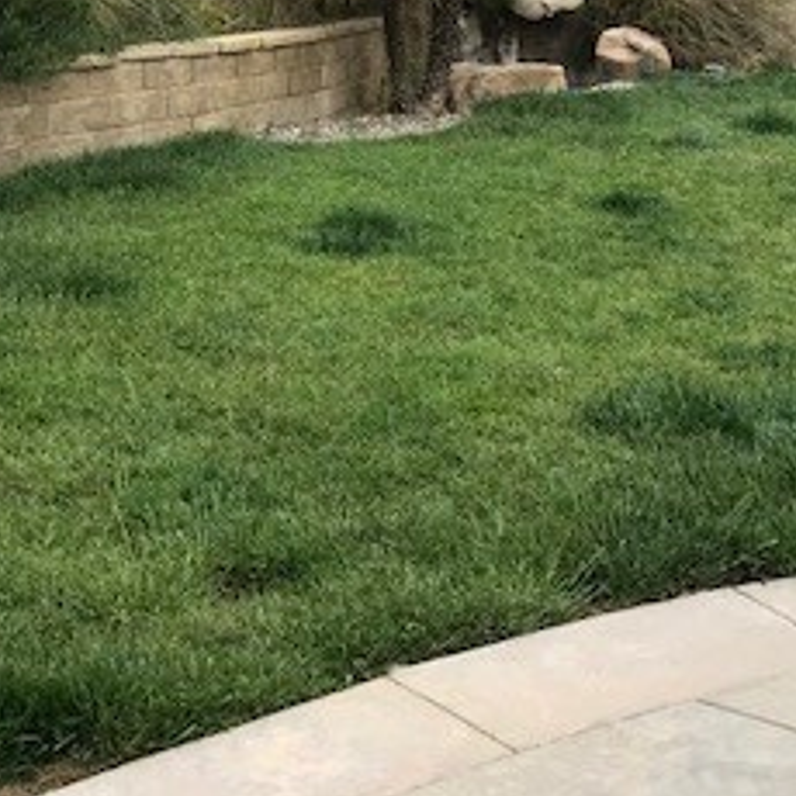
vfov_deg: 24.4
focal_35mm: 69
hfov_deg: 24.8
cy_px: 111
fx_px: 1795
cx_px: 554
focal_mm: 3.99
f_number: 1.8
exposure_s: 1/754
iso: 20
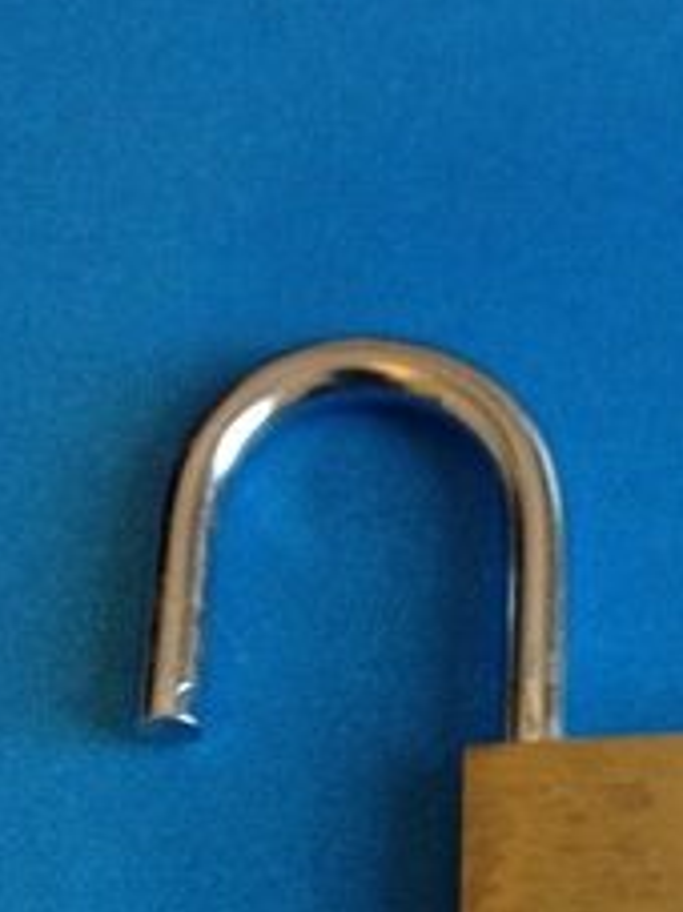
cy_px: 960
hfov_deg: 19.0
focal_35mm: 77
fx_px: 2028
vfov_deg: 24.0
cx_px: 520
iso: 250
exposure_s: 1/20
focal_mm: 4.28
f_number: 2.4
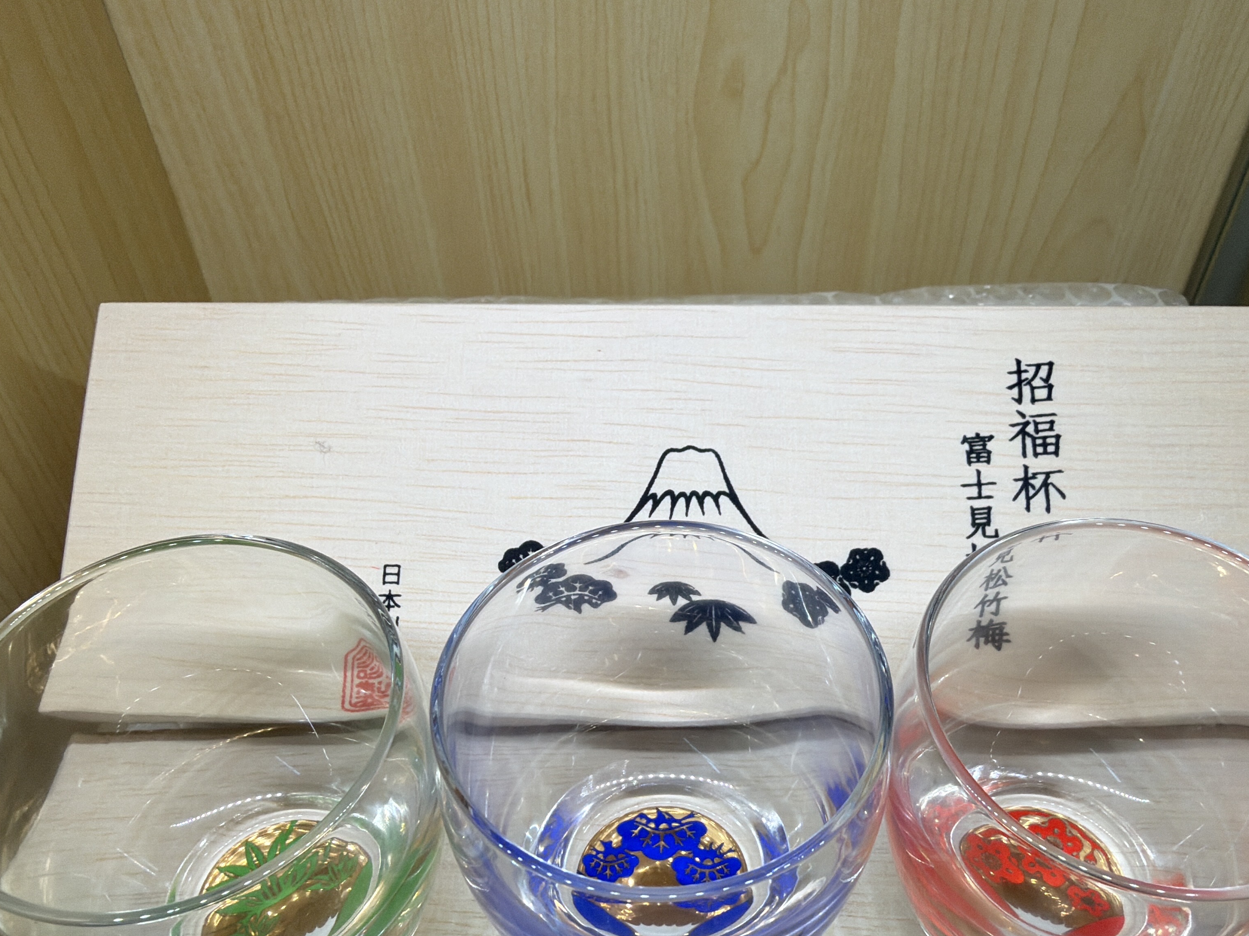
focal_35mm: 33
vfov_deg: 42.5
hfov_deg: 55.3
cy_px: 605
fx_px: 1191
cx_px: 682
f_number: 2.2
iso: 40
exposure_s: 1/181
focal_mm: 2.22
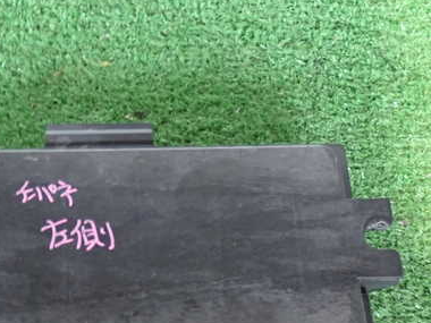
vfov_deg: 18.5
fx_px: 984
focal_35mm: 79
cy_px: 240
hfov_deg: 24.4
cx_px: 92
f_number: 3.2
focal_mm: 9.01
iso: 1000
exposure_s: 1/13
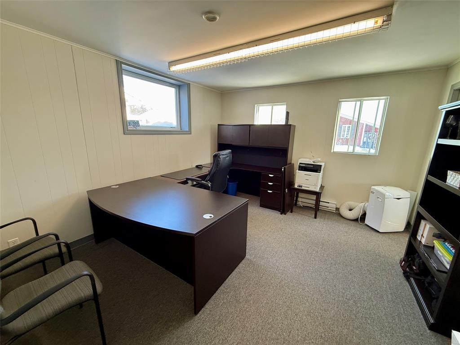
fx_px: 186
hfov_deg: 102.1
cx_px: 230
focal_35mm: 14
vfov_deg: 85.7
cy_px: 172
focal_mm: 2.22
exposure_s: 1/62
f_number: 2.2
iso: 125
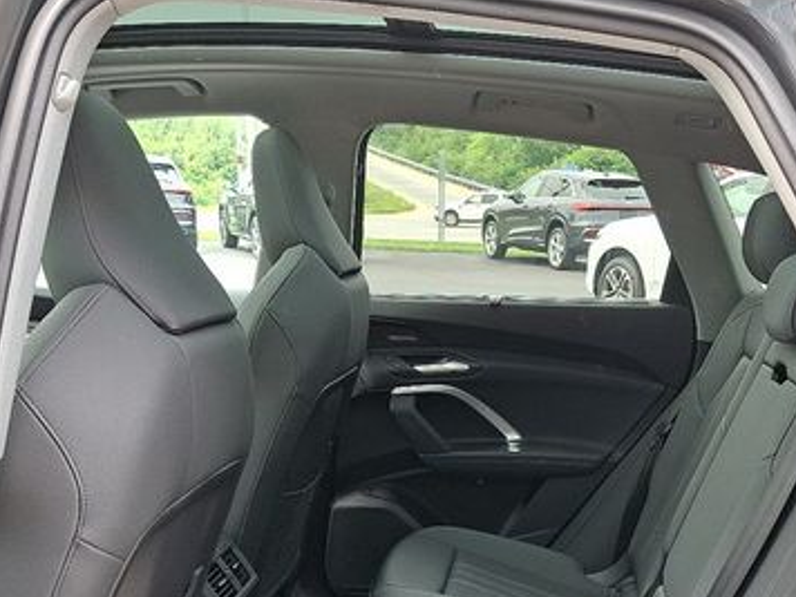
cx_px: 494
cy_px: 525
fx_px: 1035
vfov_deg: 30.9
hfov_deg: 41.8
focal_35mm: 45
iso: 29
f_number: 1.8
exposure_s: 1/120
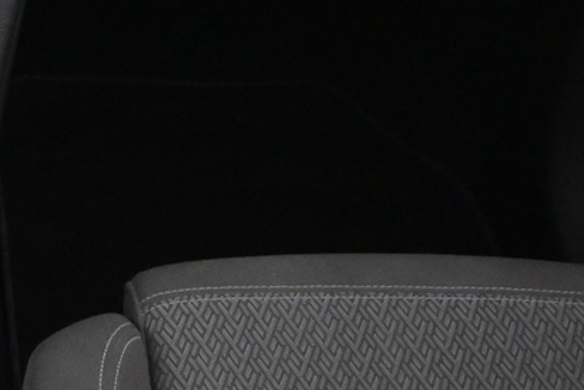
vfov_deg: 11.3
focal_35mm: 120
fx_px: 1946
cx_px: -191
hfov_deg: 16.1
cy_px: -11
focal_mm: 20.5
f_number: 3.8
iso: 2800
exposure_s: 1/30
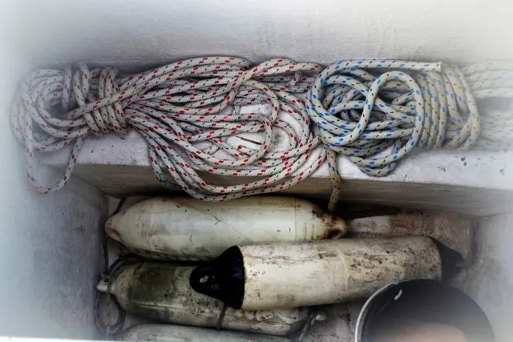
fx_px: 599
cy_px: 171
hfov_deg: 46.4
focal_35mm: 42
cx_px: 256
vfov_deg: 31.9
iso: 100
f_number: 5.6
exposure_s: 1/125
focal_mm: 28
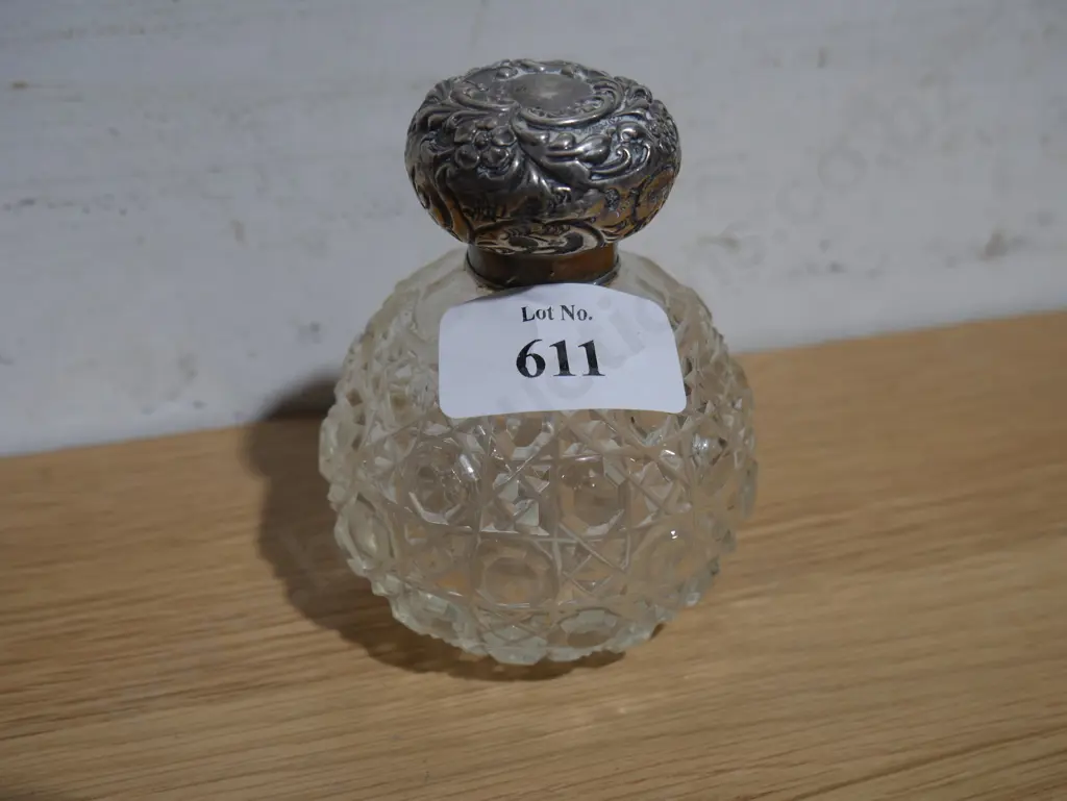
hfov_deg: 39.6
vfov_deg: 30.3
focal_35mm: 48
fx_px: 1480
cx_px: 534
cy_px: 400
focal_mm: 24
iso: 320
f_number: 5.2
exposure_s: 1/60
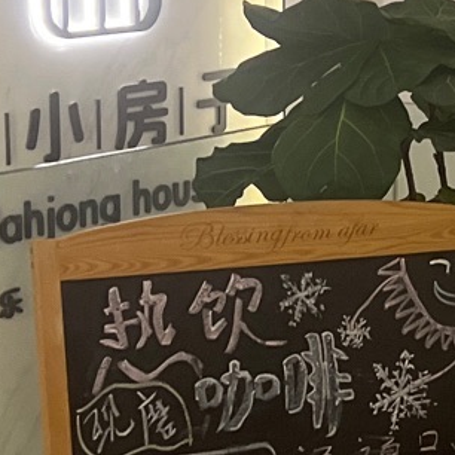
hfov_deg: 11.5
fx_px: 2231
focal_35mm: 150
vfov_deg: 11.6
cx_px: 510
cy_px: 300
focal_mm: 5.7
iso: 160
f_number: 1.5
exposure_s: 1/60
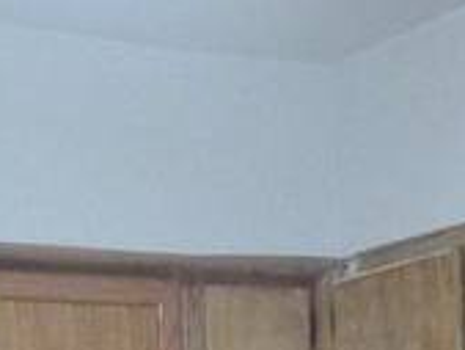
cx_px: 190
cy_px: 943
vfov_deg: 10.1
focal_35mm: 121
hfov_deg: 16.3
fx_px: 1627
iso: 500
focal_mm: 3.58
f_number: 2.8
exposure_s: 1/25
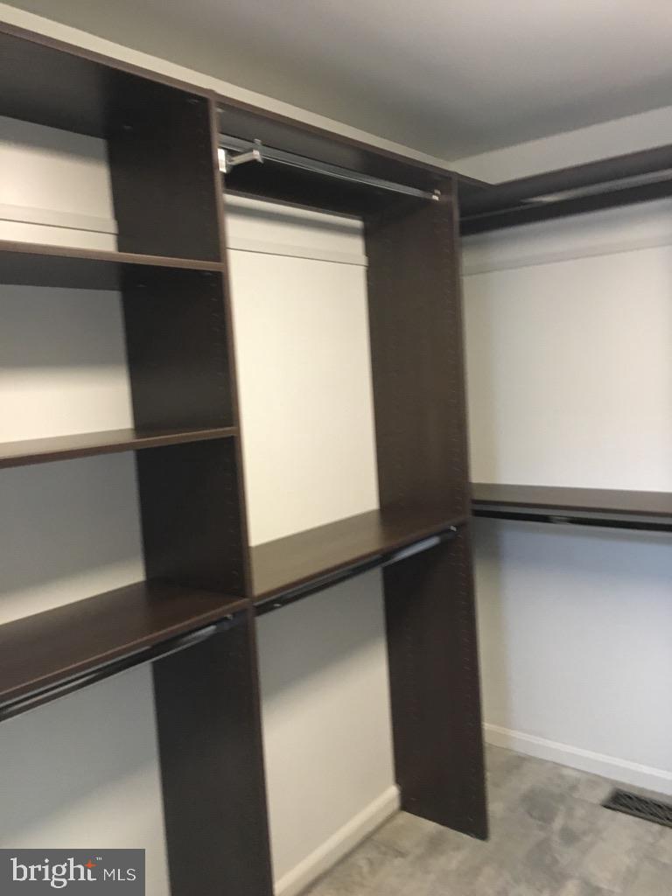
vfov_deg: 61.7
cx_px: 336
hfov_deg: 48.2
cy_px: 448
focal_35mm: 29
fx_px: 751
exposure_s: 1/17
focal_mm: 4.15
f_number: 2.2
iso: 200
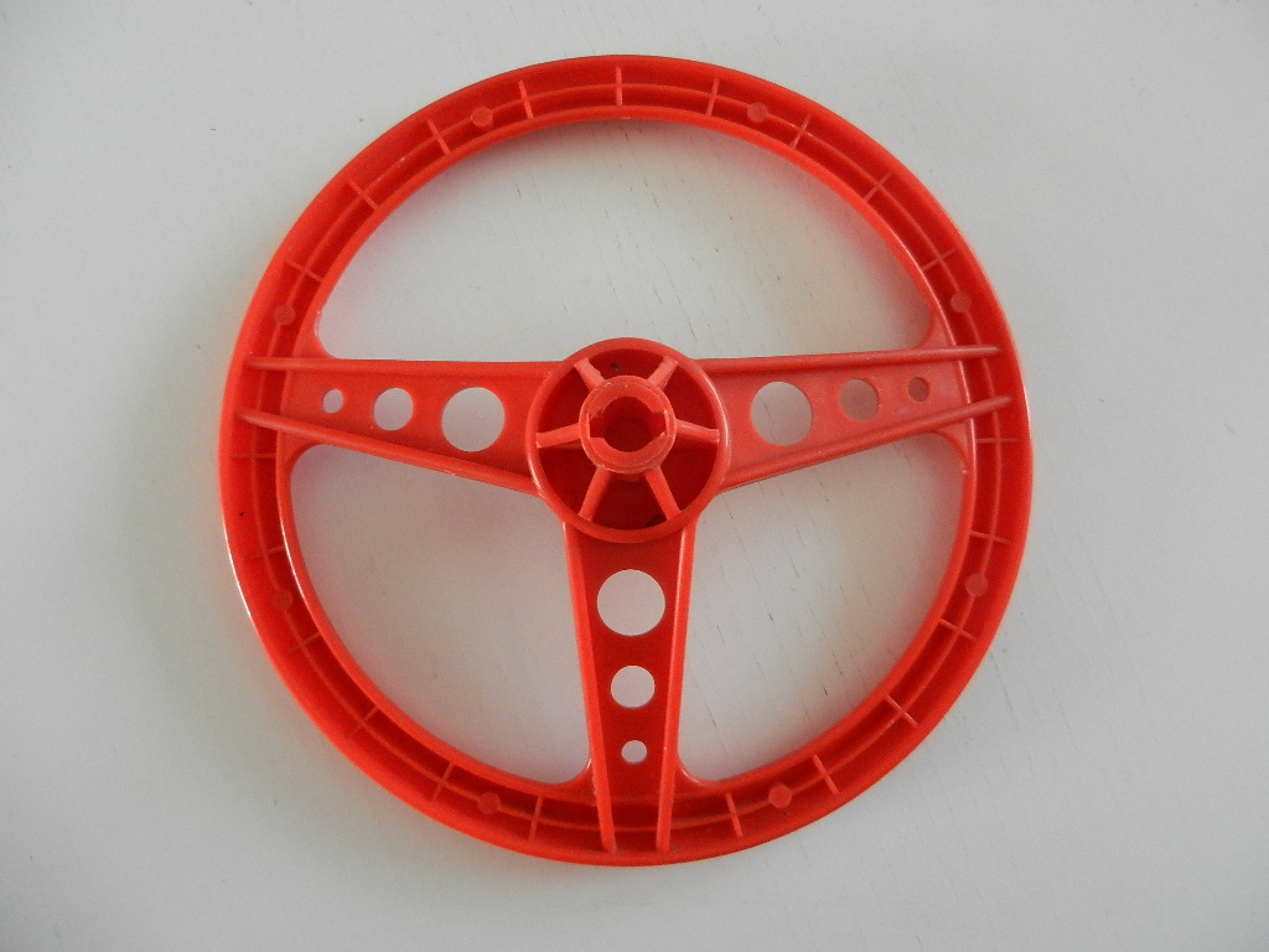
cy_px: 476
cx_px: 634
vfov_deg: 54.9
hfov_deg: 69.4
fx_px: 916
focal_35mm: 25
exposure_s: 1/25
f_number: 3.5
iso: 400
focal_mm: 4.5
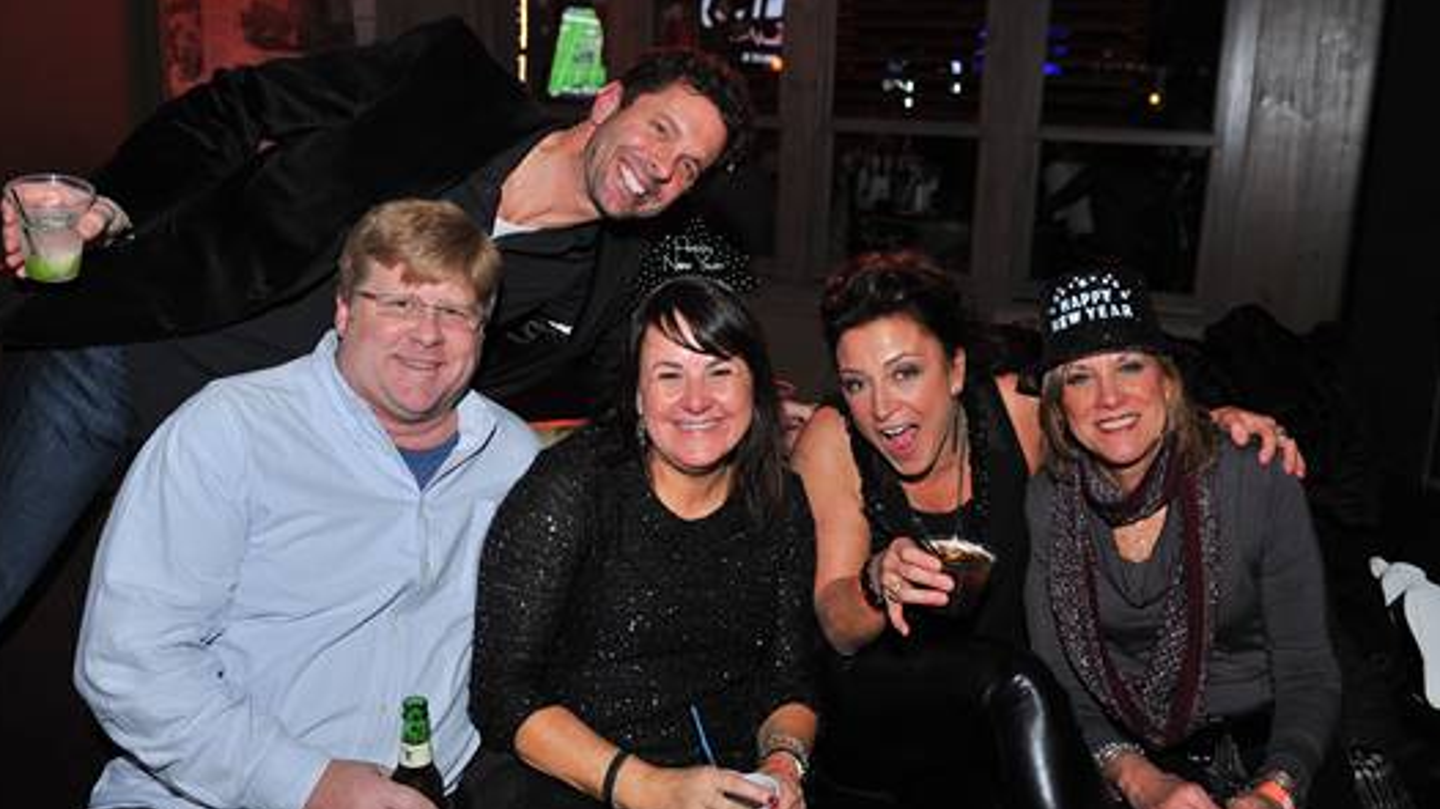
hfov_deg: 58.0
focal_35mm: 34
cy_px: 362
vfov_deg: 34.6
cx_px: 691
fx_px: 1298
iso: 800
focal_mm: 31
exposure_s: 1/100
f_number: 5
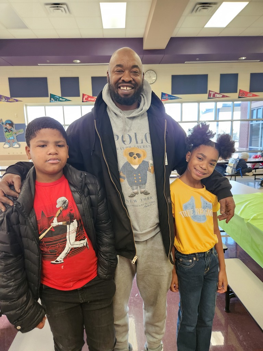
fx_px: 233
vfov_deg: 73.9
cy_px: 176
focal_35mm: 23
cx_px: 132
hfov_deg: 58.9
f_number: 1.8
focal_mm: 5.4
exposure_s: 1/120
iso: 1000
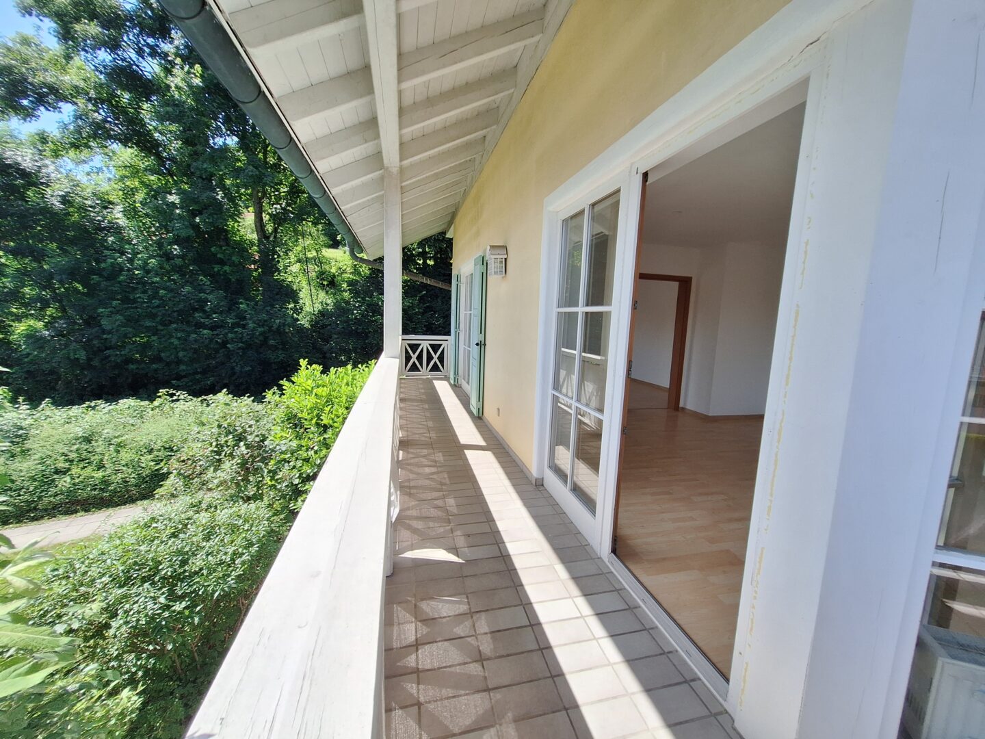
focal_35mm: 13
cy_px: 370
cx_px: 492
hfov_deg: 106.2
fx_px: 370
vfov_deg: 89.9
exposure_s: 1/977
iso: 40
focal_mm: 1.74
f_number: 2.2
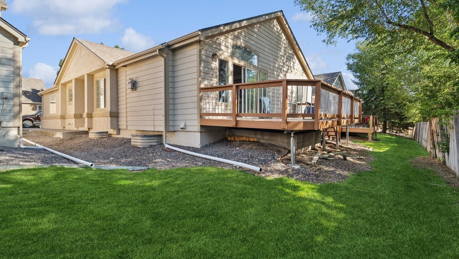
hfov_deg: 99.4
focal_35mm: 16
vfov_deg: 67.1
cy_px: 131
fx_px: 195
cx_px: 229
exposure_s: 1/90
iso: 400
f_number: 9.5
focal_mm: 15
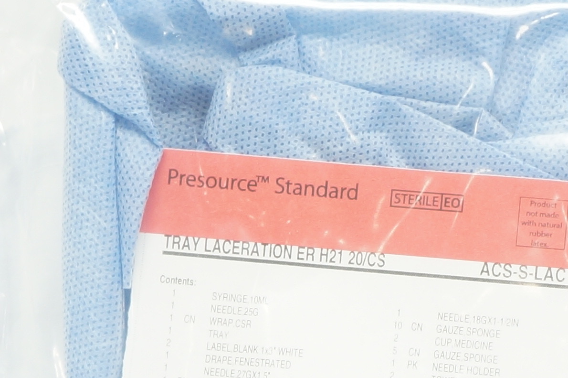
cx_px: 363
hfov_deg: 15.8
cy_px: 464
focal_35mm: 130
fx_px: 2050
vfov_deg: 10.3
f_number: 10
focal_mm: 21
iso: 400
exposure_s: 1/15
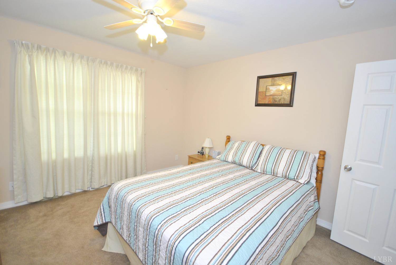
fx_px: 165
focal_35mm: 15
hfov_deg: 100.3
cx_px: 198
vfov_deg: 77.5
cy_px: 132
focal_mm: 10
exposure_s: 1/30
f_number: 4
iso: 400
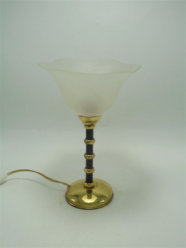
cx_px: 93
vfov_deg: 49.0
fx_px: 272
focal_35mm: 38
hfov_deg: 37.7
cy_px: 124
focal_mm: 6.9
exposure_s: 1/100
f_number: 4.2
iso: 100
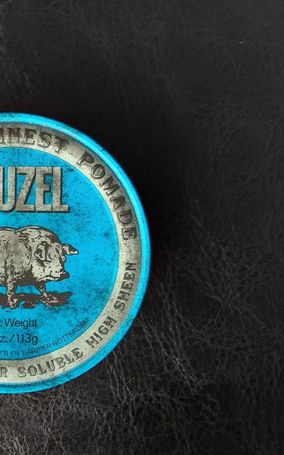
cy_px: 228
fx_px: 495
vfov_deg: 49.3
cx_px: -2
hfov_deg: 29.8
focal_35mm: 40
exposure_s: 1/50
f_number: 1.9
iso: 50
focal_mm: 2.9
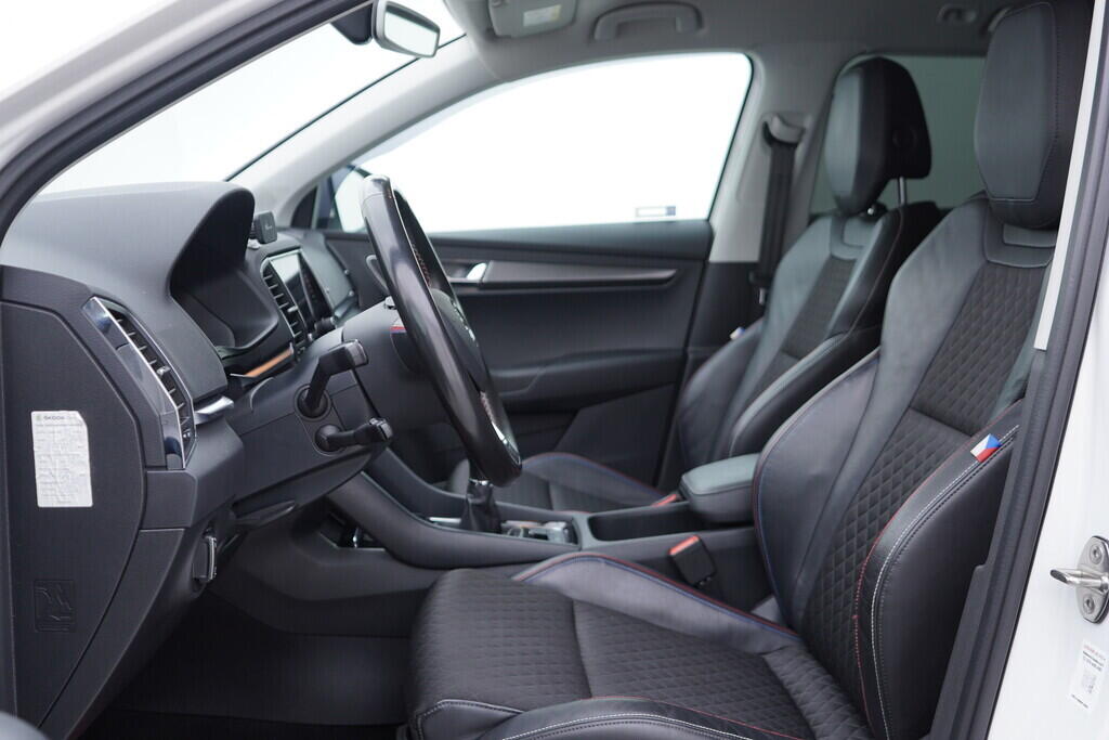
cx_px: 554
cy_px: 370
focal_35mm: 36
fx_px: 1109
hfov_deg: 53.1
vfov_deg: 36.9
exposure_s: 1/40
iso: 125
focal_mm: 24
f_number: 2.8
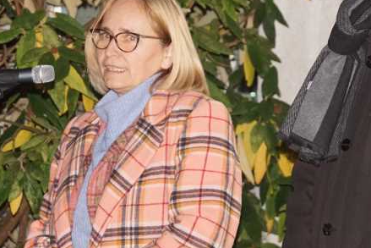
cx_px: 196
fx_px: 2464
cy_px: 46
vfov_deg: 5.7
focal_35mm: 239
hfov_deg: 8.6
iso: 1250
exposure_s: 1/60
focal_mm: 70
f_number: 5.6
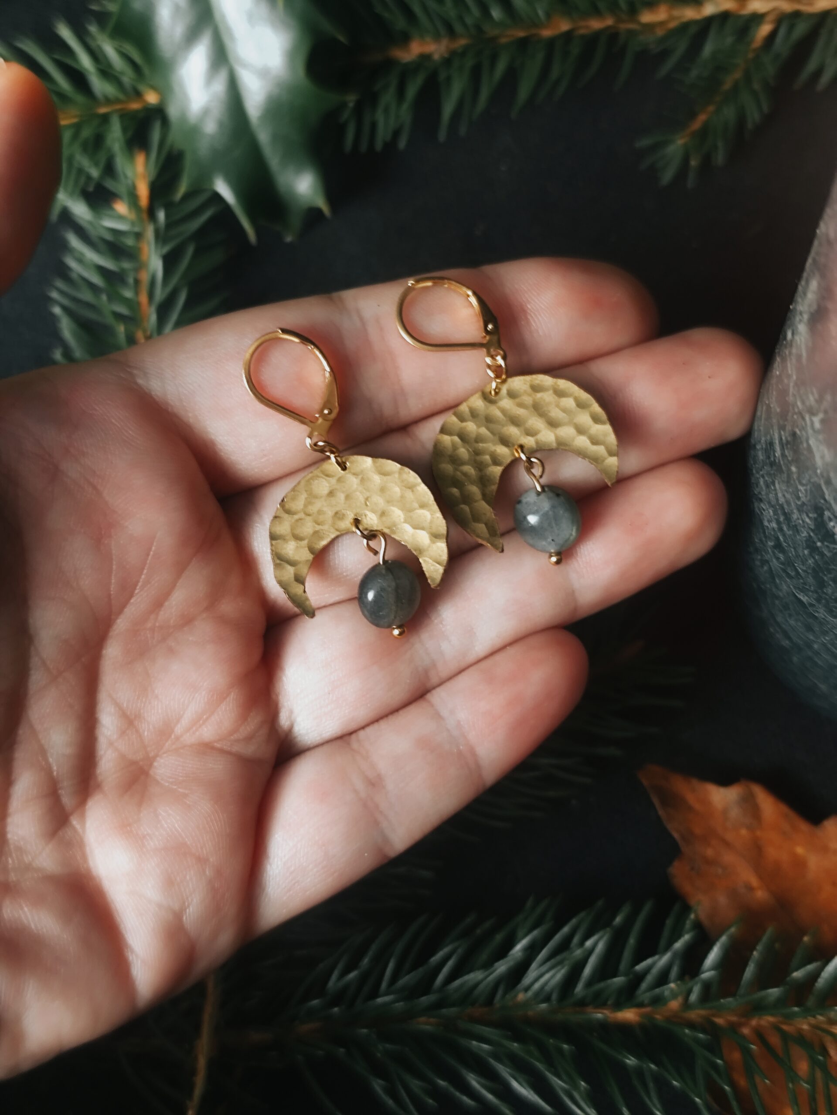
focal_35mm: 46
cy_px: 558
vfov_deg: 41.2
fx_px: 1483
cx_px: 418
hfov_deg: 31.5
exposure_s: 1/25
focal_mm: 6.19
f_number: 1.65
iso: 400
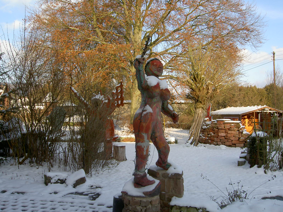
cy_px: 106
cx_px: 142
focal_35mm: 34
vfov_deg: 41.8
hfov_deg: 54.0
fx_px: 278
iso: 50
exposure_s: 1/160
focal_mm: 5.6
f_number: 4.7
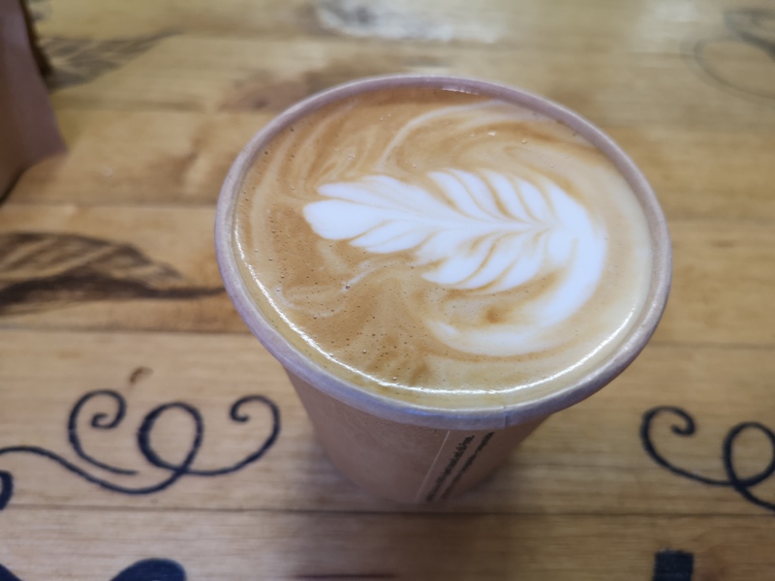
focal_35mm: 27
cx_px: 388
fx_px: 604
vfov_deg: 51.4
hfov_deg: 65.3
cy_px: 290
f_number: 1.8
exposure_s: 1/33.3
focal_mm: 3.95
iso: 160
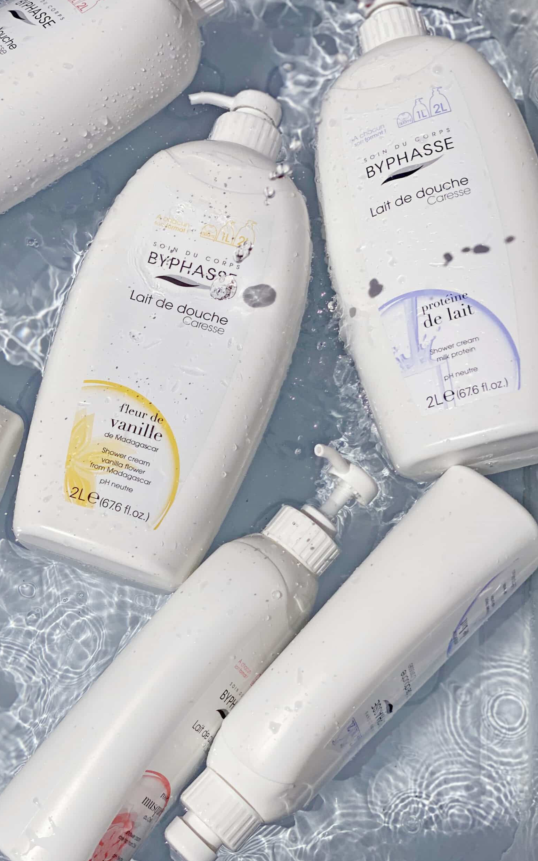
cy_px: 421
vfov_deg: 35.7
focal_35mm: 57
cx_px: 215
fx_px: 1338
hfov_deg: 22.7
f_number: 2
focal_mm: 6
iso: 25
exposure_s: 1/11905
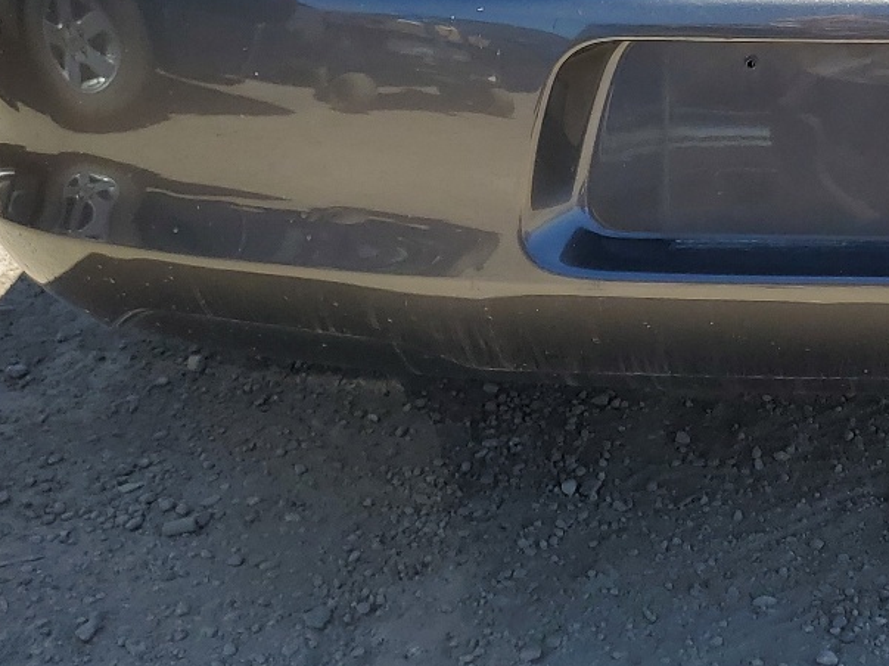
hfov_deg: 26.8
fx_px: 1772
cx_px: 862
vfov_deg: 19.8
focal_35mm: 69
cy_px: -174
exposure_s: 1/2000
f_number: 1.5
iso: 50
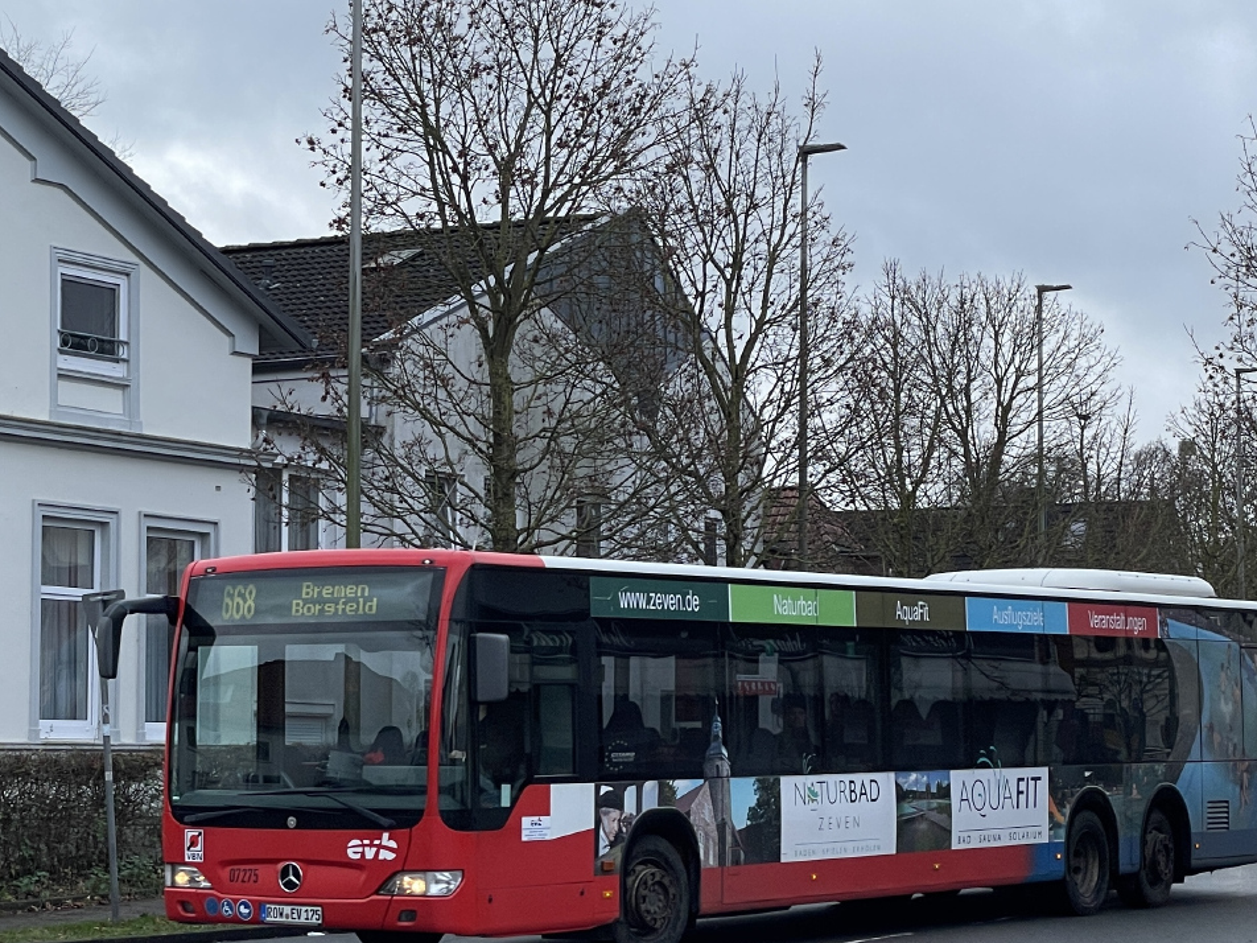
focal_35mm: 71
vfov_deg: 20.7
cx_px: 650
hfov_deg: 27.4
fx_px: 2578
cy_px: 538
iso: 25
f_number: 2
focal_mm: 6
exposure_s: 1/292
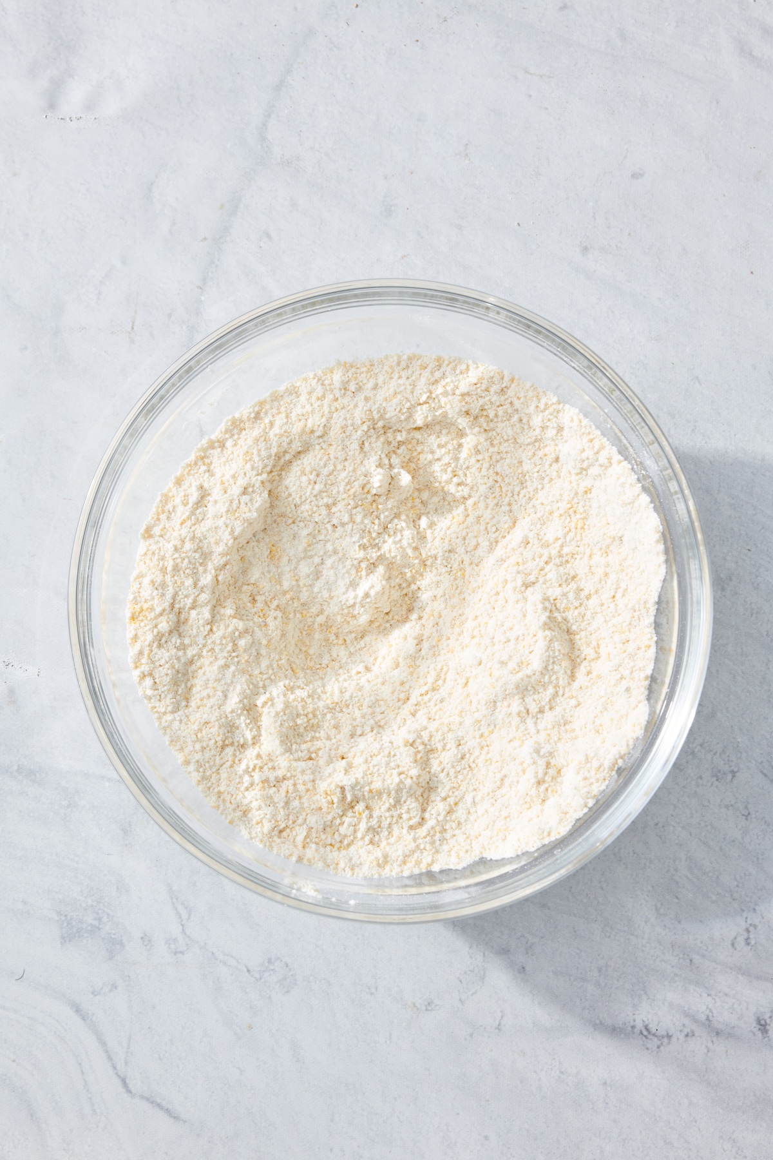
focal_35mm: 70
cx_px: 386
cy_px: 580
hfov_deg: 19.5
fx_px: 2254
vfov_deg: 28.8
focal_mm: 70
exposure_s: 1/200
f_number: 16
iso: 400
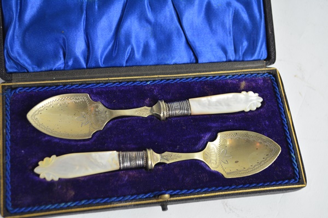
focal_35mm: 52
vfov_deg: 25.8
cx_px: 164
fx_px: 478
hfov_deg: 37.9
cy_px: 109
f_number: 5
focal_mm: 35
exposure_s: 1/80
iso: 400
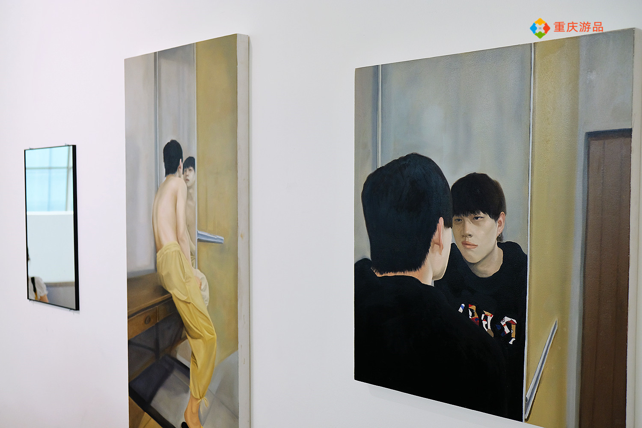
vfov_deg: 36.9
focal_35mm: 36
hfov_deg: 53.1
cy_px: 214
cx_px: 321
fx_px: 642
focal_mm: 24.3
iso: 640
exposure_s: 1/125
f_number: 3.2
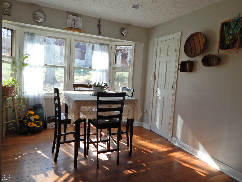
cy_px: 91
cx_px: 121
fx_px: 154
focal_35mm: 22
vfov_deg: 61.1
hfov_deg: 76.4
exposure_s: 1/100
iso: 125
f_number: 3
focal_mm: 4
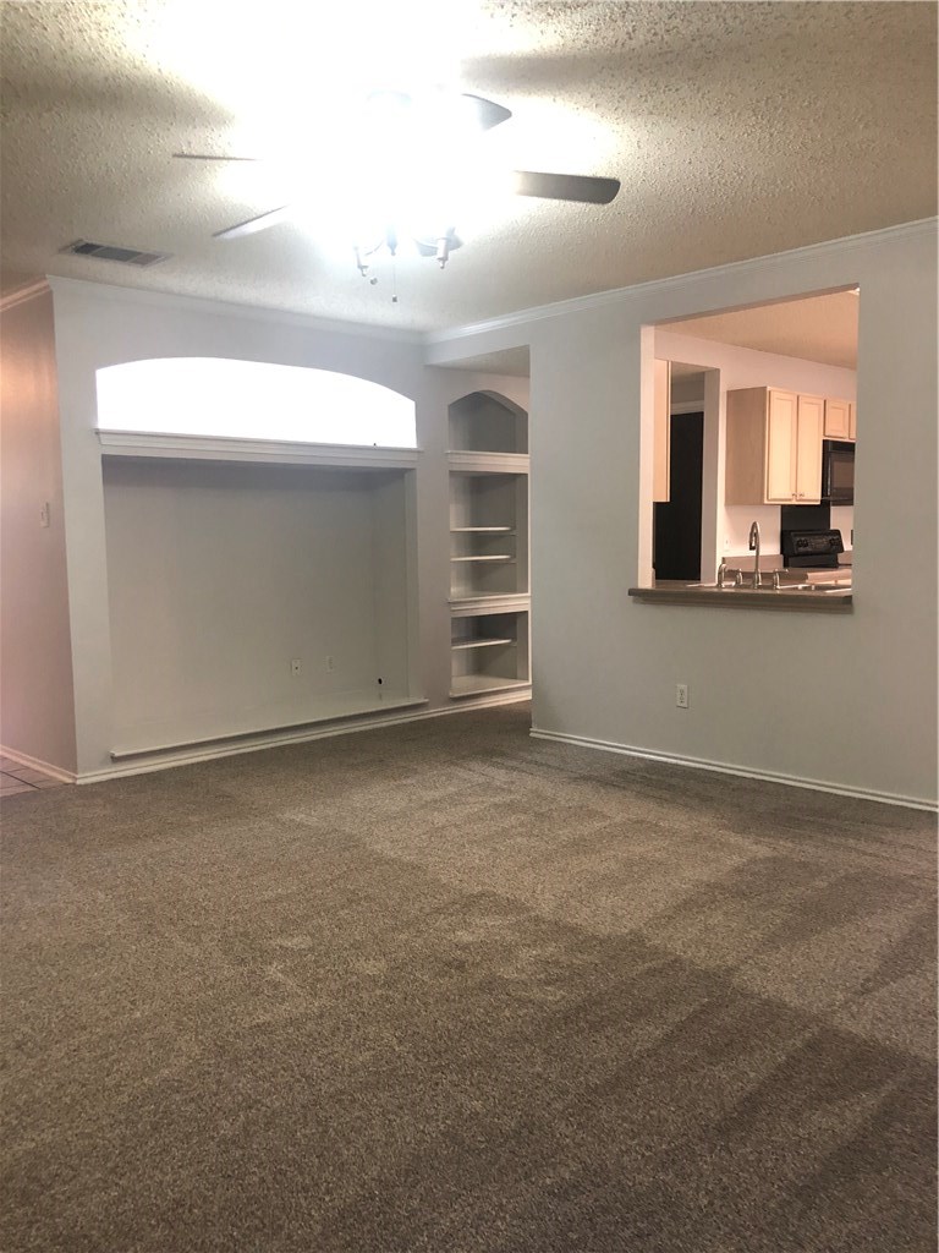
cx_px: 470
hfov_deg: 49.7
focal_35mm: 28
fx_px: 1013
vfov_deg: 63.4
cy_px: 626
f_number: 1.8
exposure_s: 1/13
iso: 100
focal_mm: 3.99
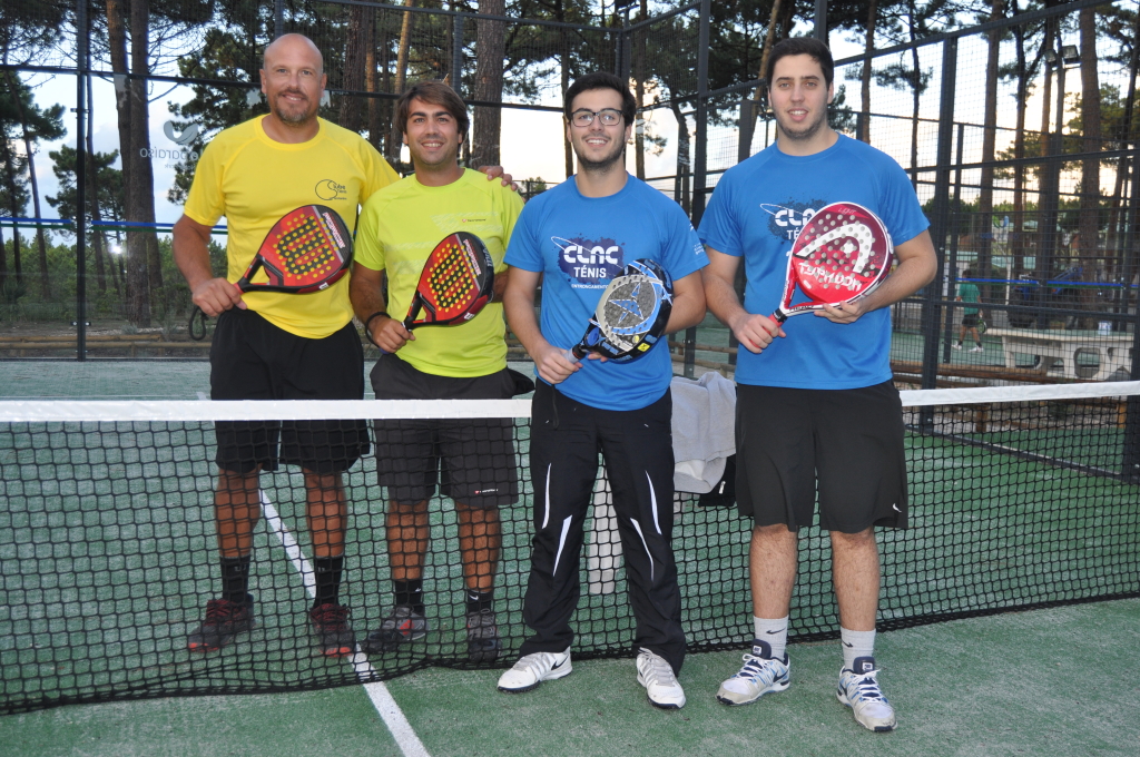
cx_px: 570
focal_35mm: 36
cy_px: 378
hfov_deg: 53.2
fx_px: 1139
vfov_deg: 36.8
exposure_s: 1/200
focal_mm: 24
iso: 360
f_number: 3.8
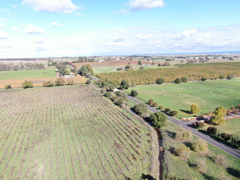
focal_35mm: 25
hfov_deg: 69.4
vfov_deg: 54.9
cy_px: 90
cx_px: 120
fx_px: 173
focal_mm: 4.48
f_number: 2.8
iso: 100
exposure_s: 1/640
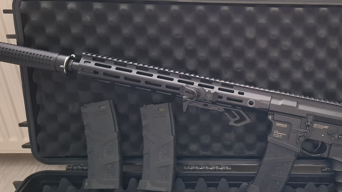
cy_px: 123
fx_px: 381
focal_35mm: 42
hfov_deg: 46.4
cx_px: 261
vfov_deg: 28.2
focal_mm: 5.54
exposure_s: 1/25
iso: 500
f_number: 1.8
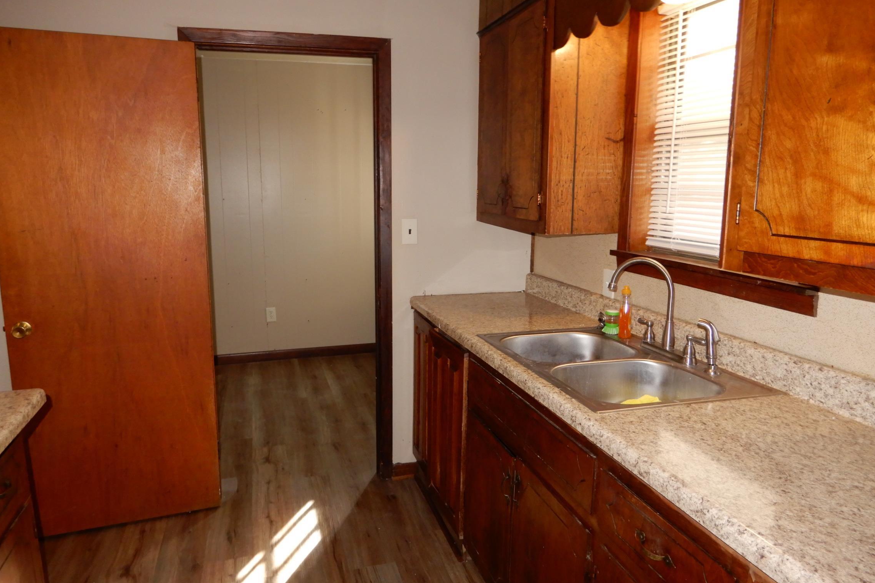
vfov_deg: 51.3
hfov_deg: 71.5
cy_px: 291
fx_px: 608
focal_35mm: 25
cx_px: 437
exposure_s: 1/30
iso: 220
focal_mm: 4.3
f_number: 3.4
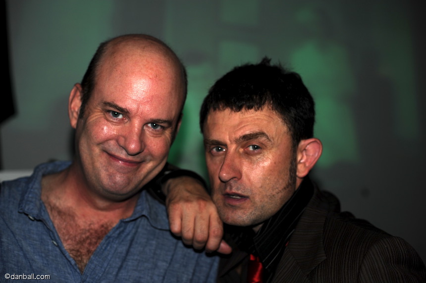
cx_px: 213
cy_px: 142
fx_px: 591
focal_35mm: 50
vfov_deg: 27.0
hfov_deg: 39.6
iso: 200
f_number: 3.5
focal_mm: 50
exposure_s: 1/30
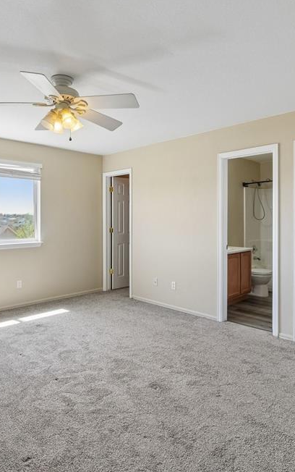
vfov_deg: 74.7
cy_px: 227
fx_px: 308
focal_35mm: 24
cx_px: 129
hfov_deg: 51.0
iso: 640
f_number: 9
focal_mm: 10
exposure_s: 1/50
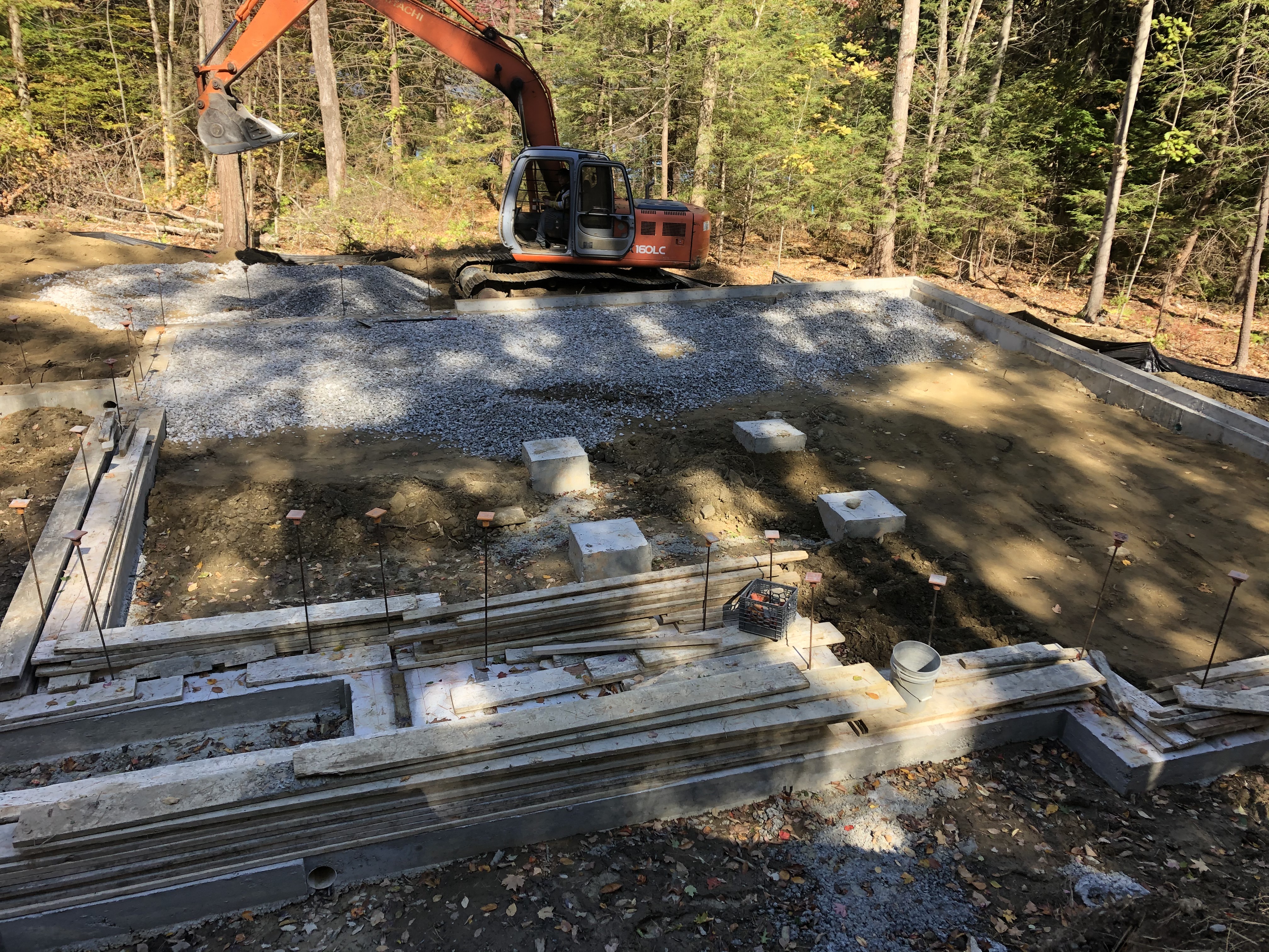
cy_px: 476
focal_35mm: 28
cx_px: 634
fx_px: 1026
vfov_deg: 49.7
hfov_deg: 63.4
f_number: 1.8
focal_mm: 3.99
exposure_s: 1/314
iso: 20
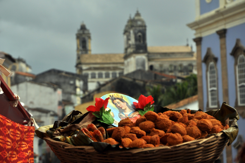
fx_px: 714
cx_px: 122
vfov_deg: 13.0
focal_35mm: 105
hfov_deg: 19.5
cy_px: 82
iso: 200
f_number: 7.1
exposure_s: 1/1250
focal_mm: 70
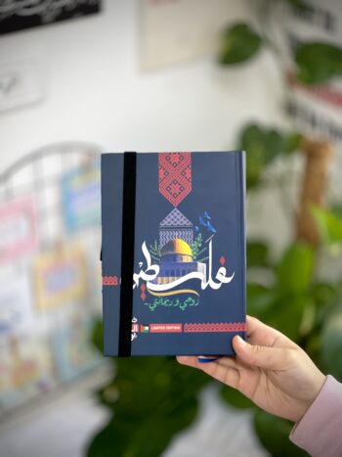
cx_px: 171
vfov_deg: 25.3
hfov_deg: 19.1
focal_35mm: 77
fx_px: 1015
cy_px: 228
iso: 125
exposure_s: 1/33
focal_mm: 9
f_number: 2.8
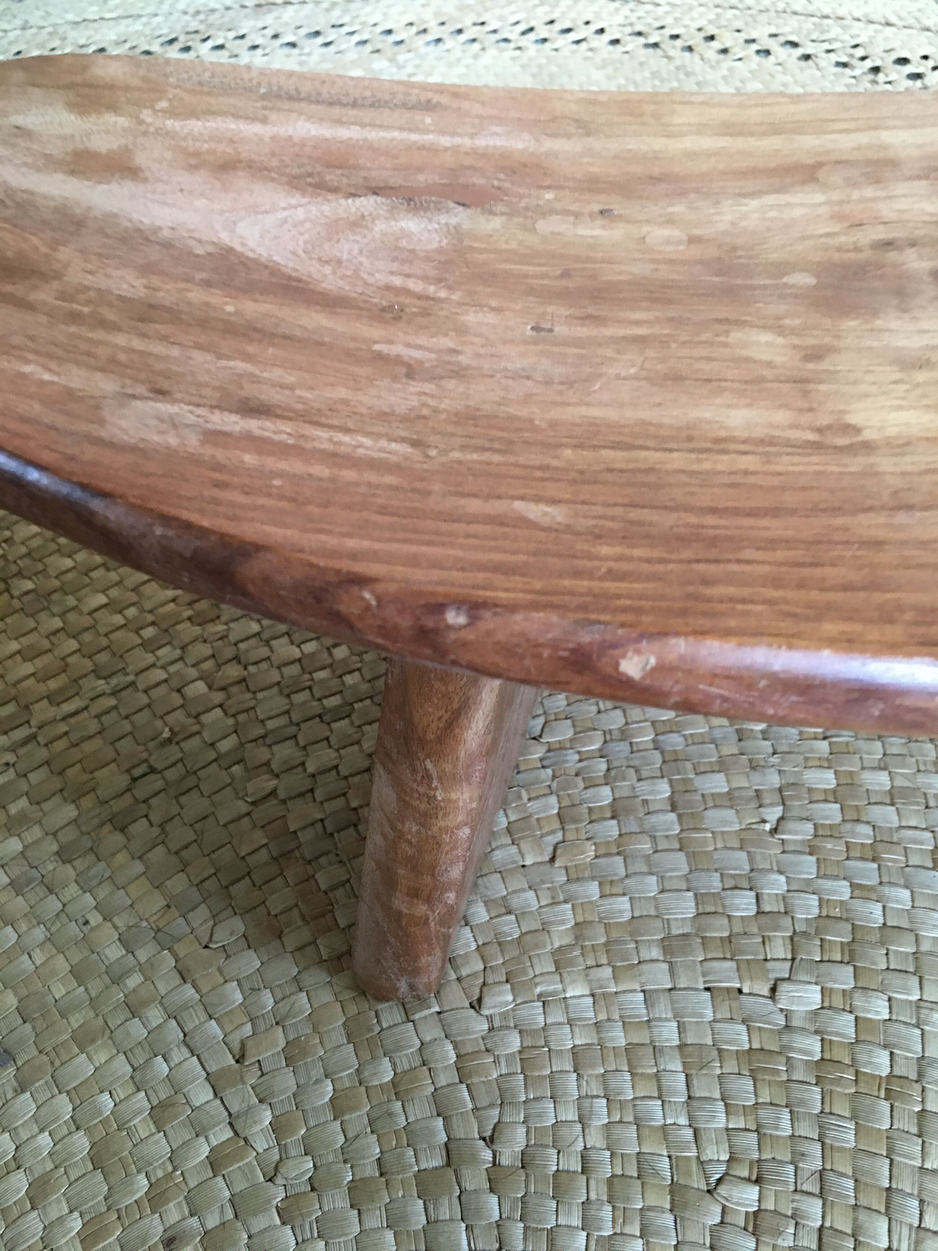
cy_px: 626
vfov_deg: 61.7
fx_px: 1048
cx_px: 469
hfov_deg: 48.2
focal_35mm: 29
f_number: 2.2
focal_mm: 4.15
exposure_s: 1/20
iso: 200
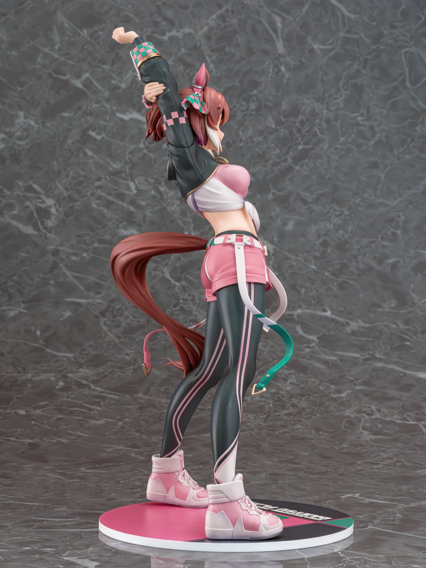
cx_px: 213
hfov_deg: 28.6
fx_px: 837
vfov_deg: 37.5
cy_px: 284
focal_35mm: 51
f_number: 22
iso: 200
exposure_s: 1/100
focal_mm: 64
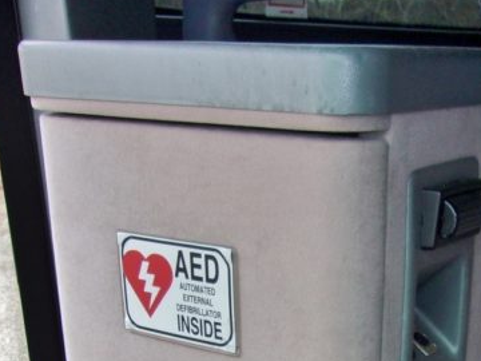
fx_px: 834
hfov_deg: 31.7
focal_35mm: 60
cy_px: 393
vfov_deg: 23.0
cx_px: 350
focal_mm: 4.9
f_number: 3
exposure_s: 1/80
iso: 80
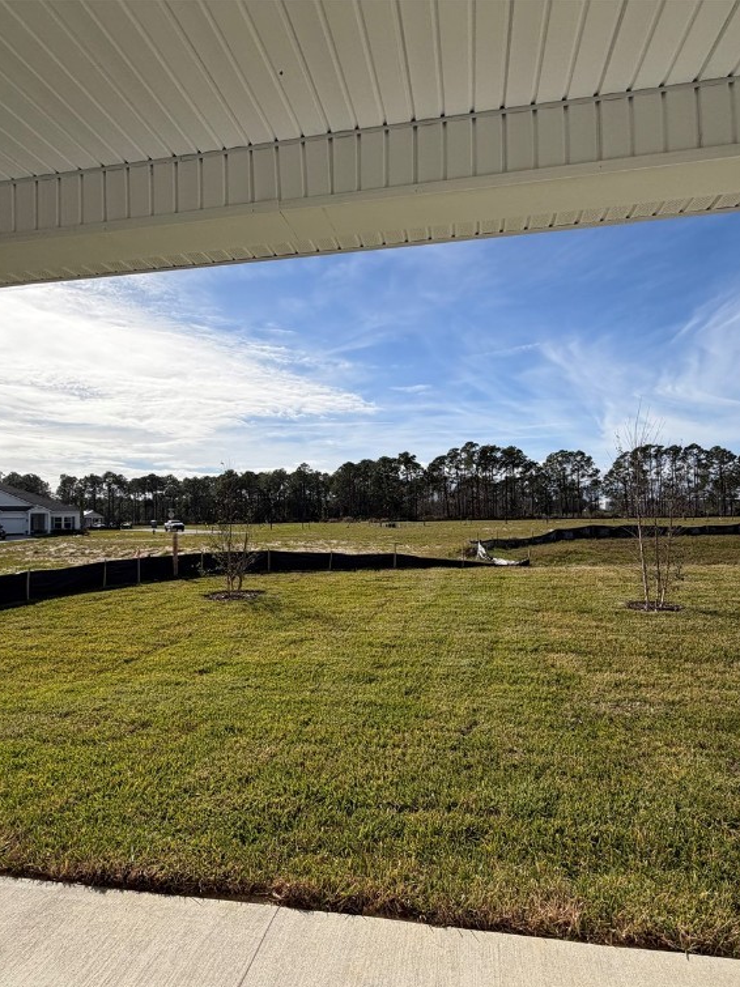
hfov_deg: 68.6
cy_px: 501
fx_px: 542
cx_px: 383
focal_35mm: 19
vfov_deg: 84.7
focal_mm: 2.22
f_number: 2.2
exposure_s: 1/1901
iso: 20
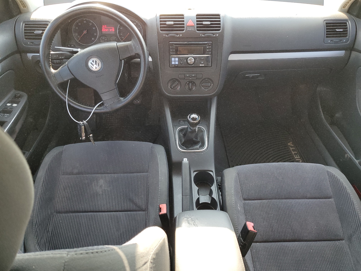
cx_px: 180
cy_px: 136
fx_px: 271
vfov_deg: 53.1
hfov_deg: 67.3
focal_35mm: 26
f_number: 1.5
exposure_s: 1/120
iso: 79
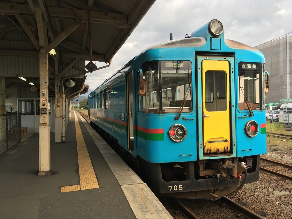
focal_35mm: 29
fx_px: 245
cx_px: 146
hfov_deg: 61.7
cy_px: 110
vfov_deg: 48.2
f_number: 2.2
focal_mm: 4.15
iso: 25
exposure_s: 1/120
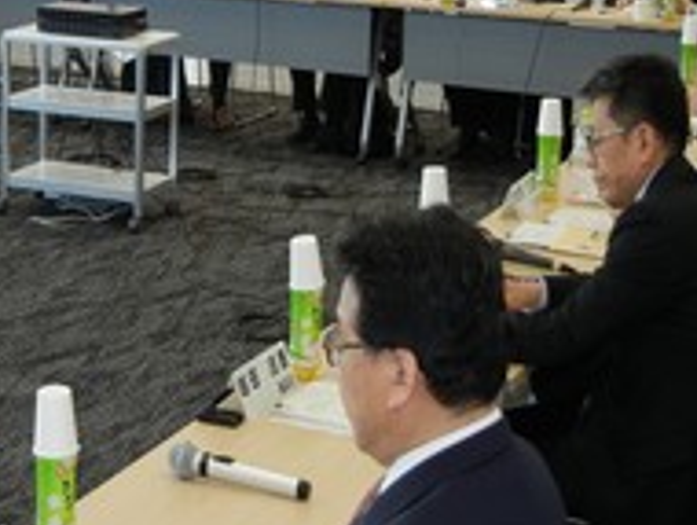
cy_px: 189
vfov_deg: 16.4
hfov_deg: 21.4
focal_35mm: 90
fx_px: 1814
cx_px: 106
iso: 230
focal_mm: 8.1
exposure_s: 1/39.7
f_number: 3.8
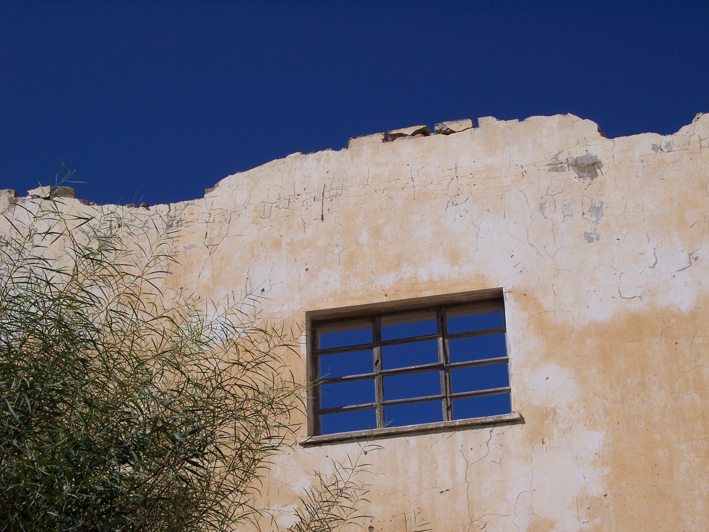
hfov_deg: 25.0
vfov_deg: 18.9
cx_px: 354
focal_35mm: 78
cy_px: 266
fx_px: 1598
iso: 100
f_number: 8
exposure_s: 1/750
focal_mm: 16
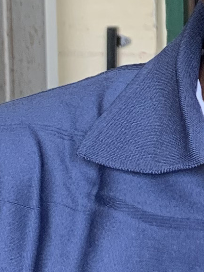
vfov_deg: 10.8
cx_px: 283
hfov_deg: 8.0
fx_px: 1430
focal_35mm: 182
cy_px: 71
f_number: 1.8
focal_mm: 4.25
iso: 80
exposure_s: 1/50
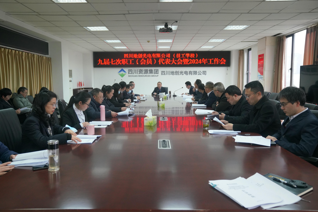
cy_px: 106
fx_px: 274
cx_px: 159
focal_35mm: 31
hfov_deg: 60.3
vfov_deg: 42.3
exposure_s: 1/160
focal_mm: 31
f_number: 4
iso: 3200
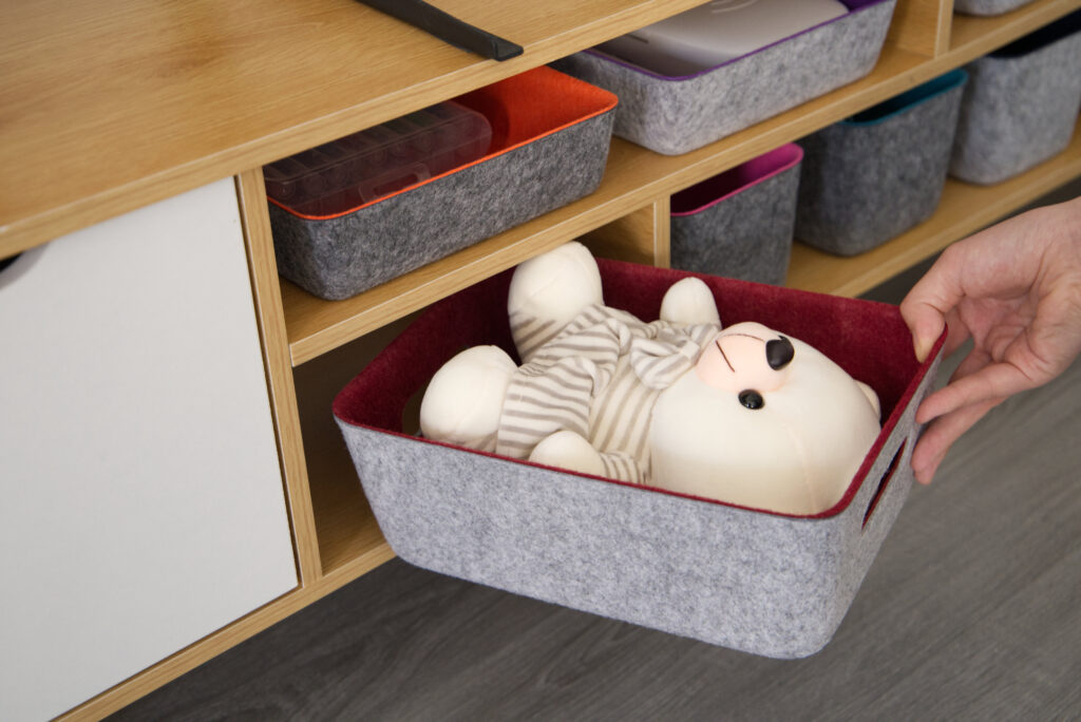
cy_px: 361
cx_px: 540
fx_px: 1712
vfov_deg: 23.8
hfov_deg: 35.0
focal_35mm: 57
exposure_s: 1/100
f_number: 5.6
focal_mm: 57
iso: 3200
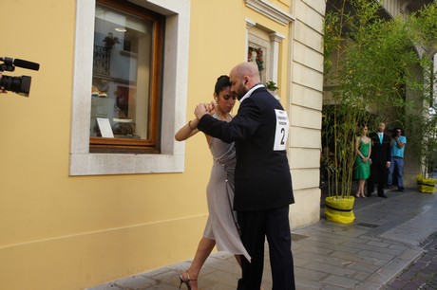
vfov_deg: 38.3
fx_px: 418
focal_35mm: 34
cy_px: 145
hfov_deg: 55.1
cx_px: 218
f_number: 11
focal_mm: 23
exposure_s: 1/100
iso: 320
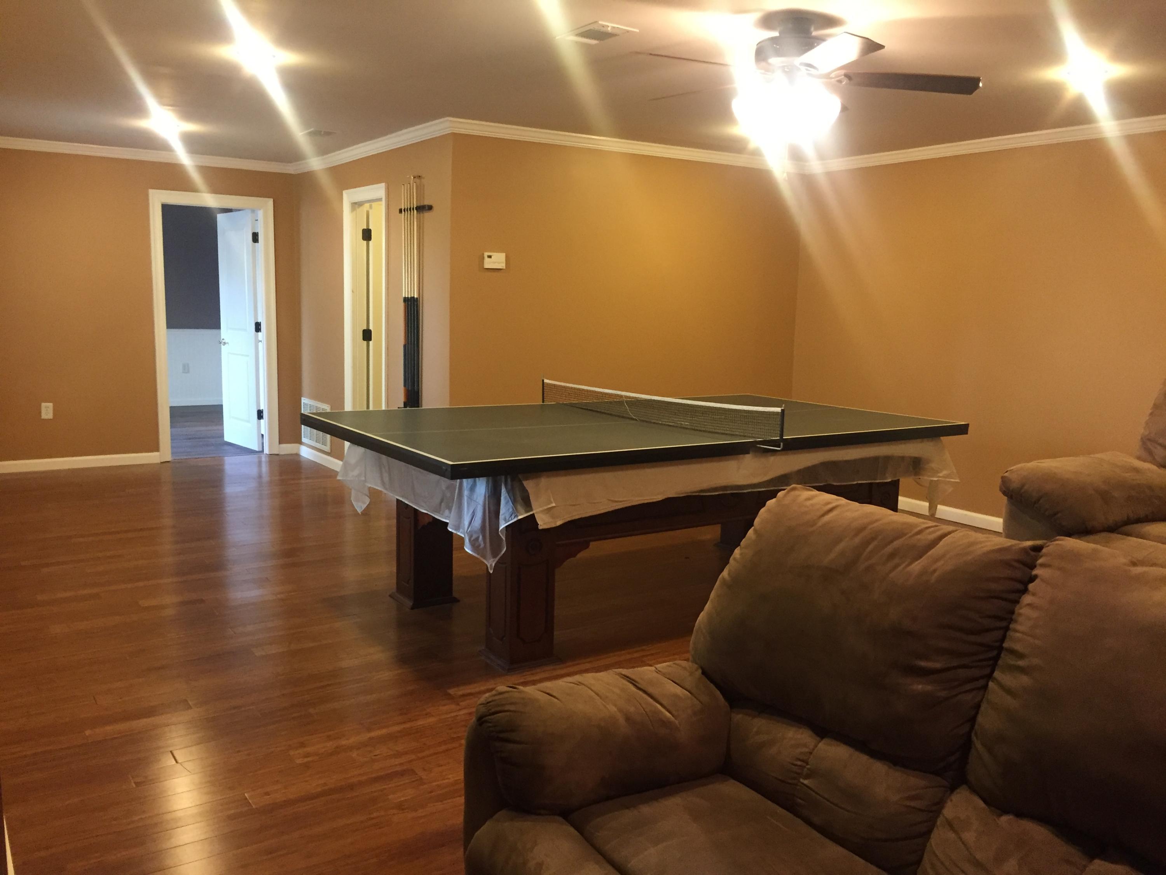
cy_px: 438
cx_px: 583
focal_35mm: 29
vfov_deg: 48.2
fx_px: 977
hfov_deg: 61.7
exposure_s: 1/30
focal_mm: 4.15
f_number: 2.2
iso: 200
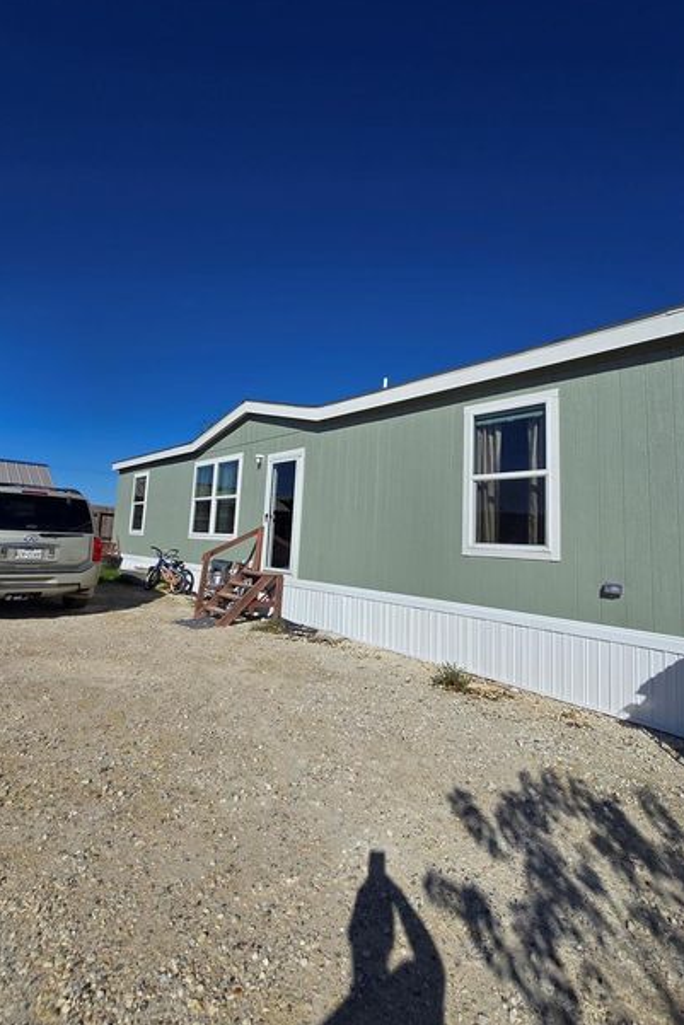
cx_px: 368
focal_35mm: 15
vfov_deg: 100.2
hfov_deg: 77.2
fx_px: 427
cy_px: 478
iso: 50
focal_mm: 2.2
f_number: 2.2
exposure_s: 1/5061
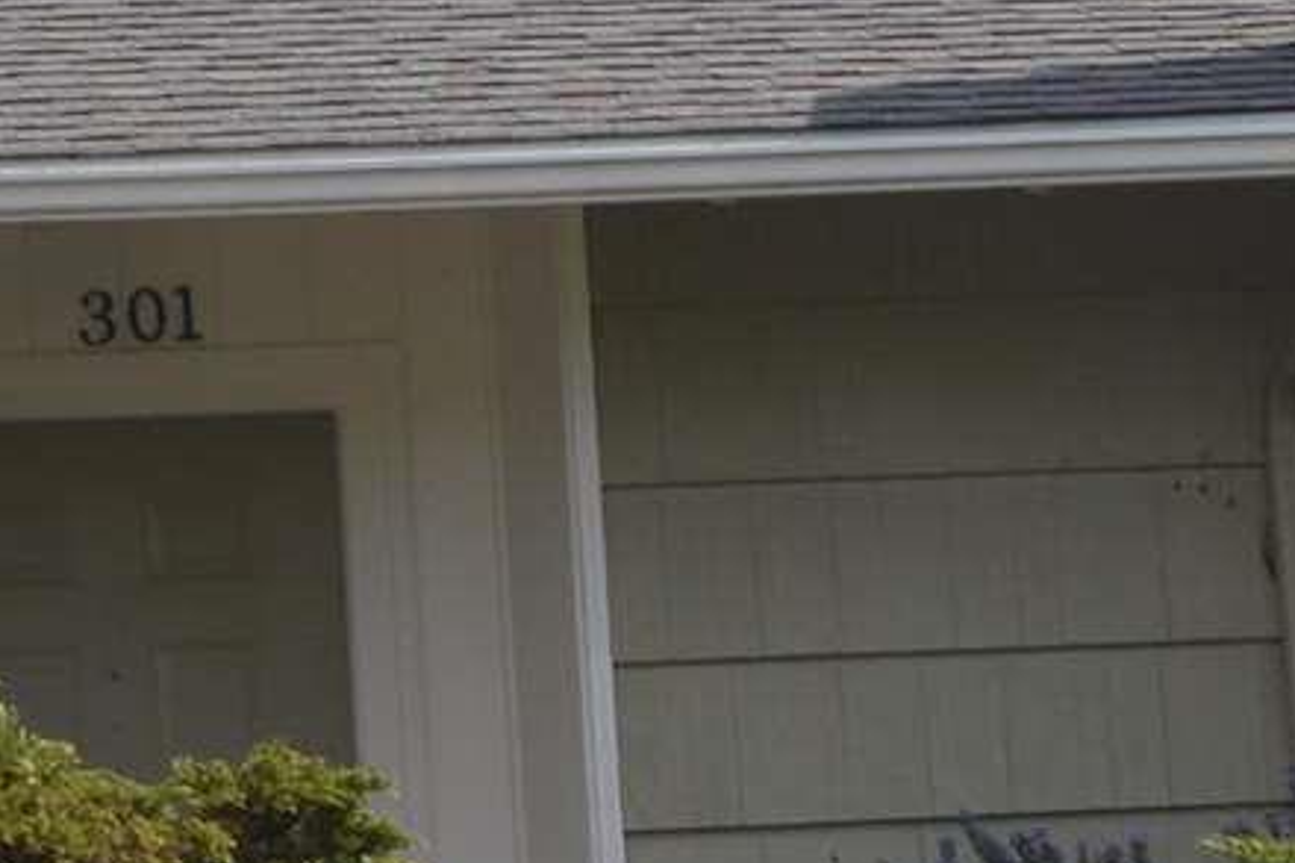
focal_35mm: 314
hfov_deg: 6.5
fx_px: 11290
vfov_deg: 4.4
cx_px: 1218
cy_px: 1225
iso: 100
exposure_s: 1/200
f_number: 8
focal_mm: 30
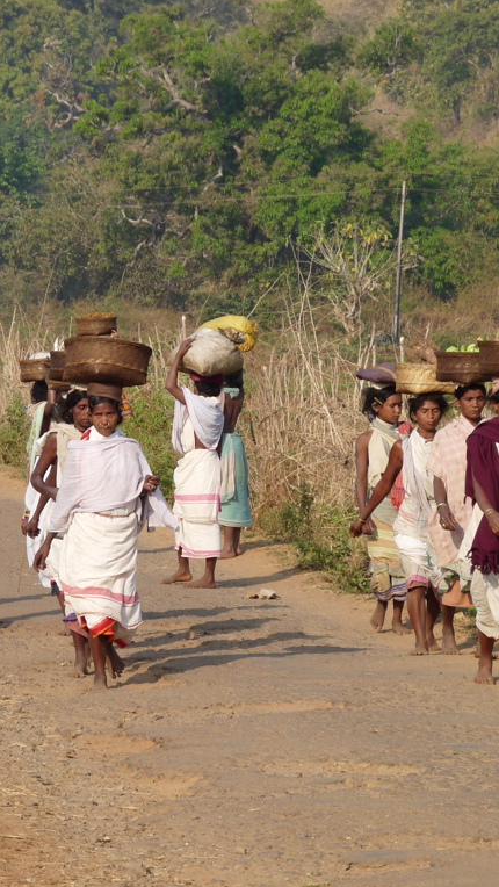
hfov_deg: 5.1
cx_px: 203
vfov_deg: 9.1
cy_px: 444
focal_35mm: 238
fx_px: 5596
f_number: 5.6
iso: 100
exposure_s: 1/400
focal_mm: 29
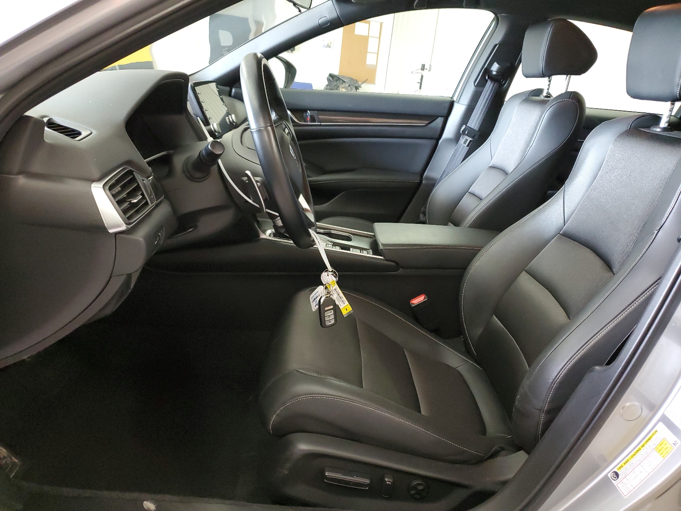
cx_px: 340
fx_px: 511
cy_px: 256
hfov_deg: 67.3
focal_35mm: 26
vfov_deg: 53.1
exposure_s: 1/60.2
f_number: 1.5
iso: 306
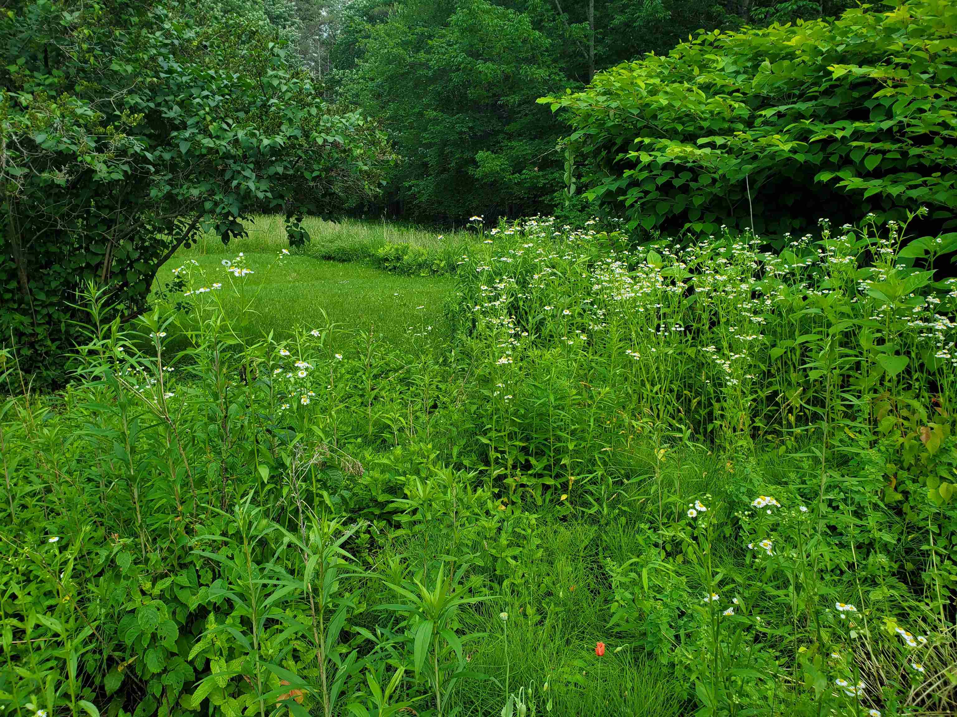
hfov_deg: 67.3
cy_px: 358
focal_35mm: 26
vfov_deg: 53.1
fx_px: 719
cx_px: 478
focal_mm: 4.3
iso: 50
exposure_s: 1/393
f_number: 2.4
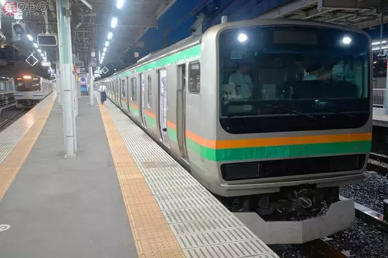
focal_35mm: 29
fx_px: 313
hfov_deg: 63.7
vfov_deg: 45.0
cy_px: 129
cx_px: 194
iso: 2500
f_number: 4.5
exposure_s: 1/40
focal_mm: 29
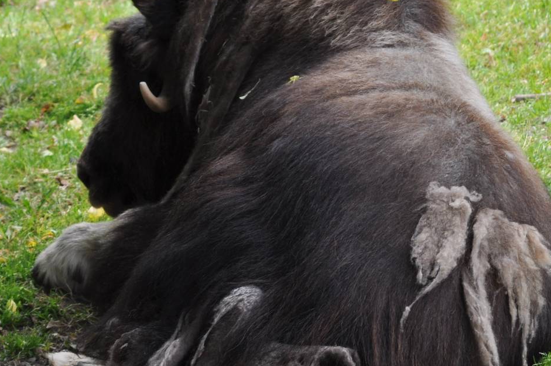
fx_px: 3898
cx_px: 152
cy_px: 138
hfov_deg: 8.1
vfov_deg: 5.4
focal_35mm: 255
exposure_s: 1/200
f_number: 5.6
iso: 200
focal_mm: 100
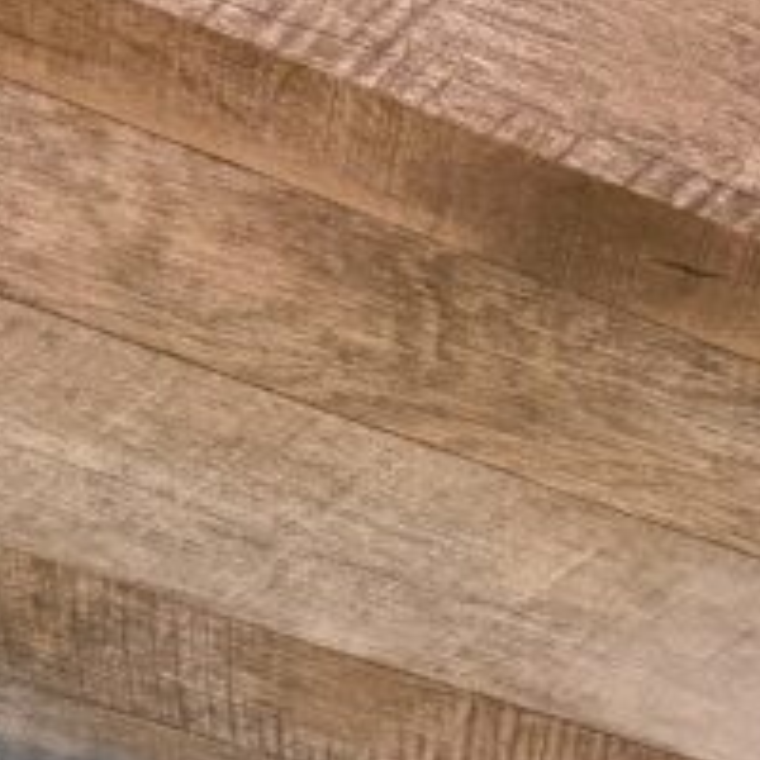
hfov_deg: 17.0
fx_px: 2534
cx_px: 217
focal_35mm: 102
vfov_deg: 15.6
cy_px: 1167
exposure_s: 1/60
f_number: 1.78
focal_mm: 6.76
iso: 250
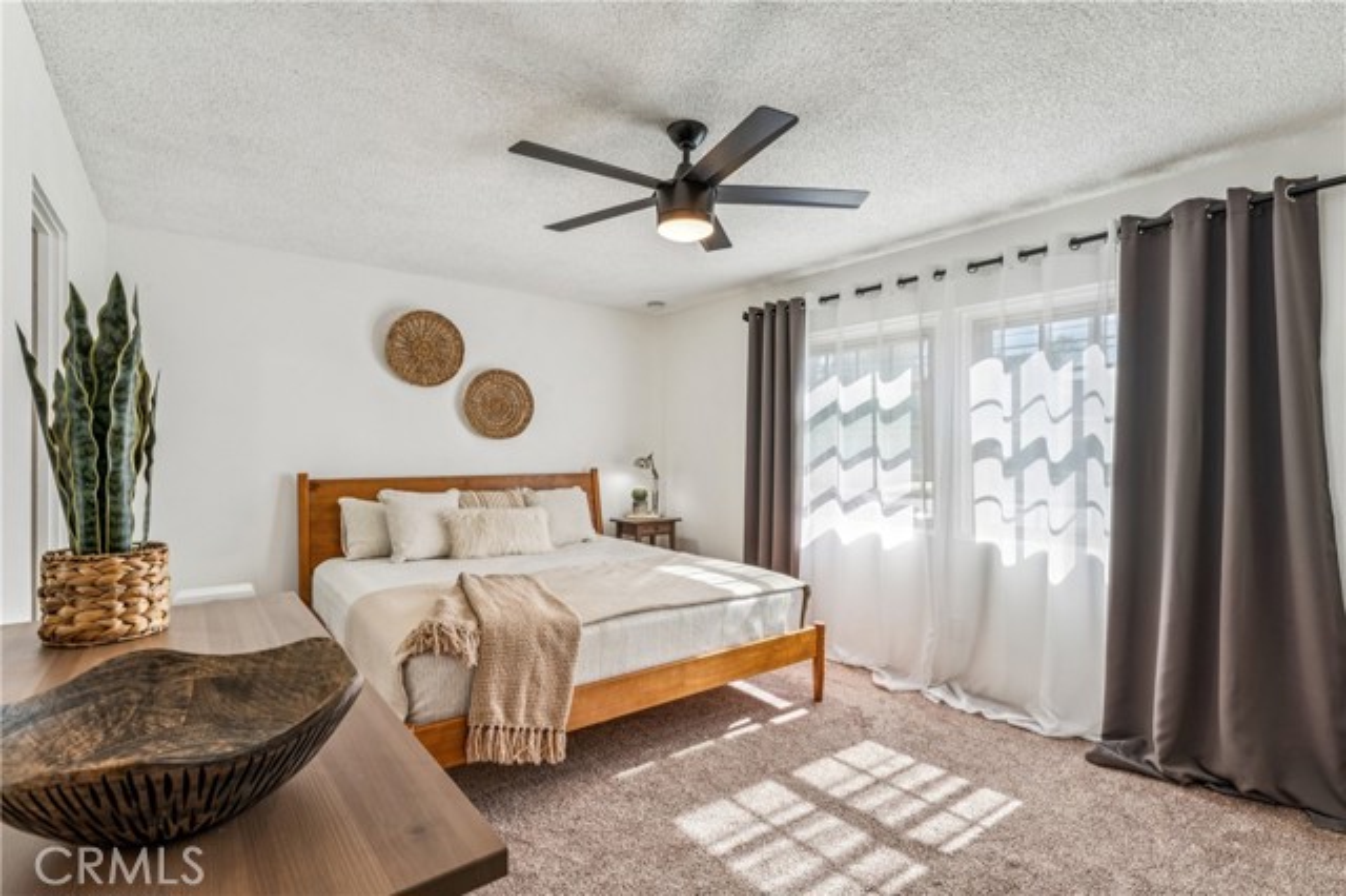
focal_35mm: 17
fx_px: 620
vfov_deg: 71.7
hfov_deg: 94.7
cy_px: 448
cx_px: 673
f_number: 13
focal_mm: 16.6
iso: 100
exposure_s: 1/8
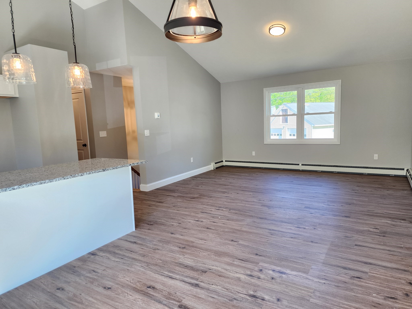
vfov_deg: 58.9
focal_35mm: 23
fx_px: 274
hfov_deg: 73.9
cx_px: 206
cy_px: 154
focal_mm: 6.4
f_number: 1.8
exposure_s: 1/120
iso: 125
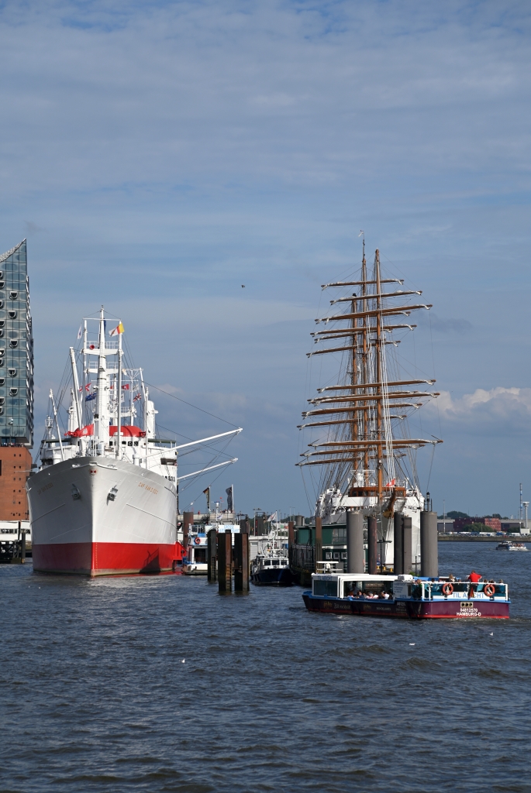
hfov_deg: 11.4
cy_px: 396
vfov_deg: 17.0
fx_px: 2649
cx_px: 266
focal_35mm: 120
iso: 100
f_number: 7.1
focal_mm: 120
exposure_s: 1/640
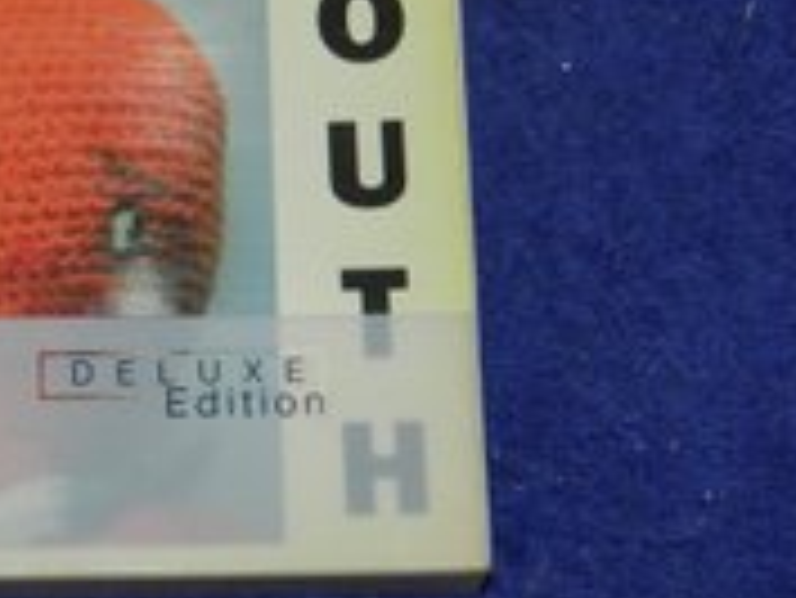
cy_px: 205
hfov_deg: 16.7
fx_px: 2669
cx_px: 70
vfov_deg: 12.8
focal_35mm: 116
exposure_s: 1/30
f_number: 4.6
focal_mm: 10.7
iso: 200
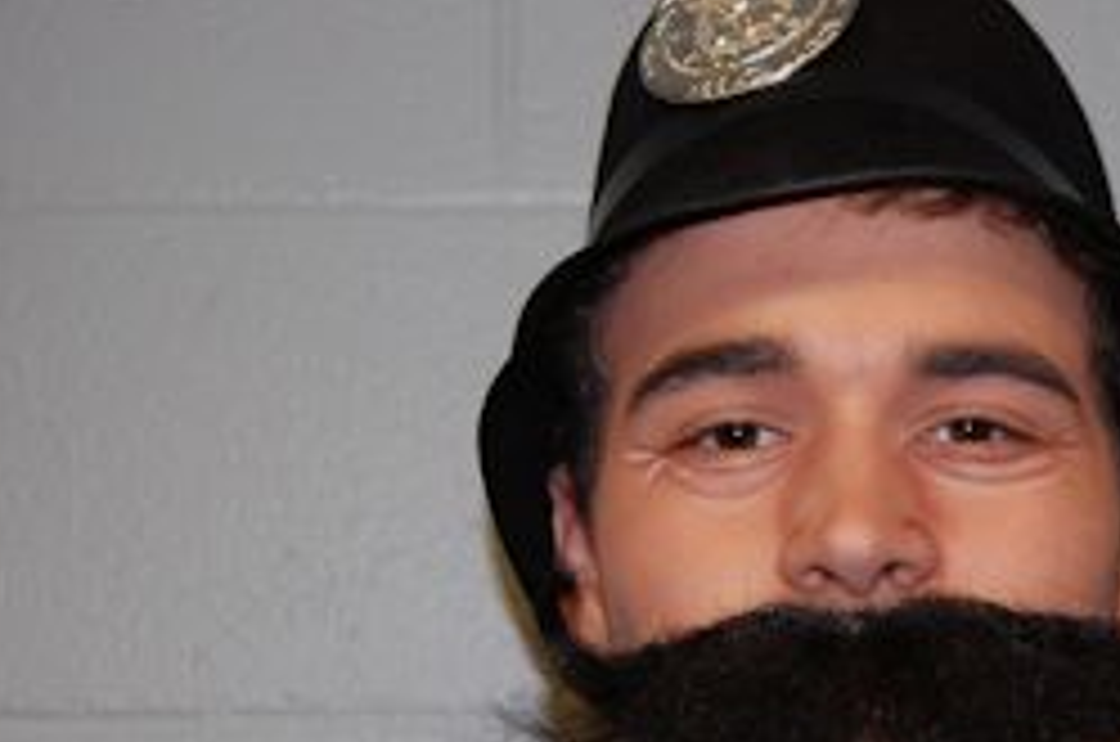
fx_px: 3198
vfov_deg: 13.2
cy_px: 596
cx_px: 868
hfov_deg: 19.7
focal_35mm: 103
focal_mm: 38
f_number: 5
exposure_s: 1/60
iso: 400
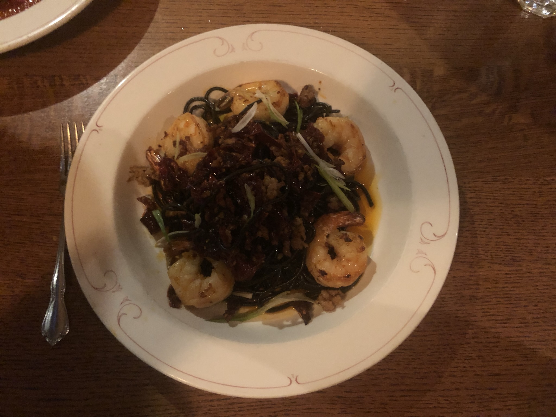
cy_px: 208
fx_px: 450
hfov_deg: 63.4
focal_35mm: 28
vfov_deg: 49.7
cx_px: 278
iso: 160
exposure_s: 1/4
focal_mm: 4
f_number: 1.8
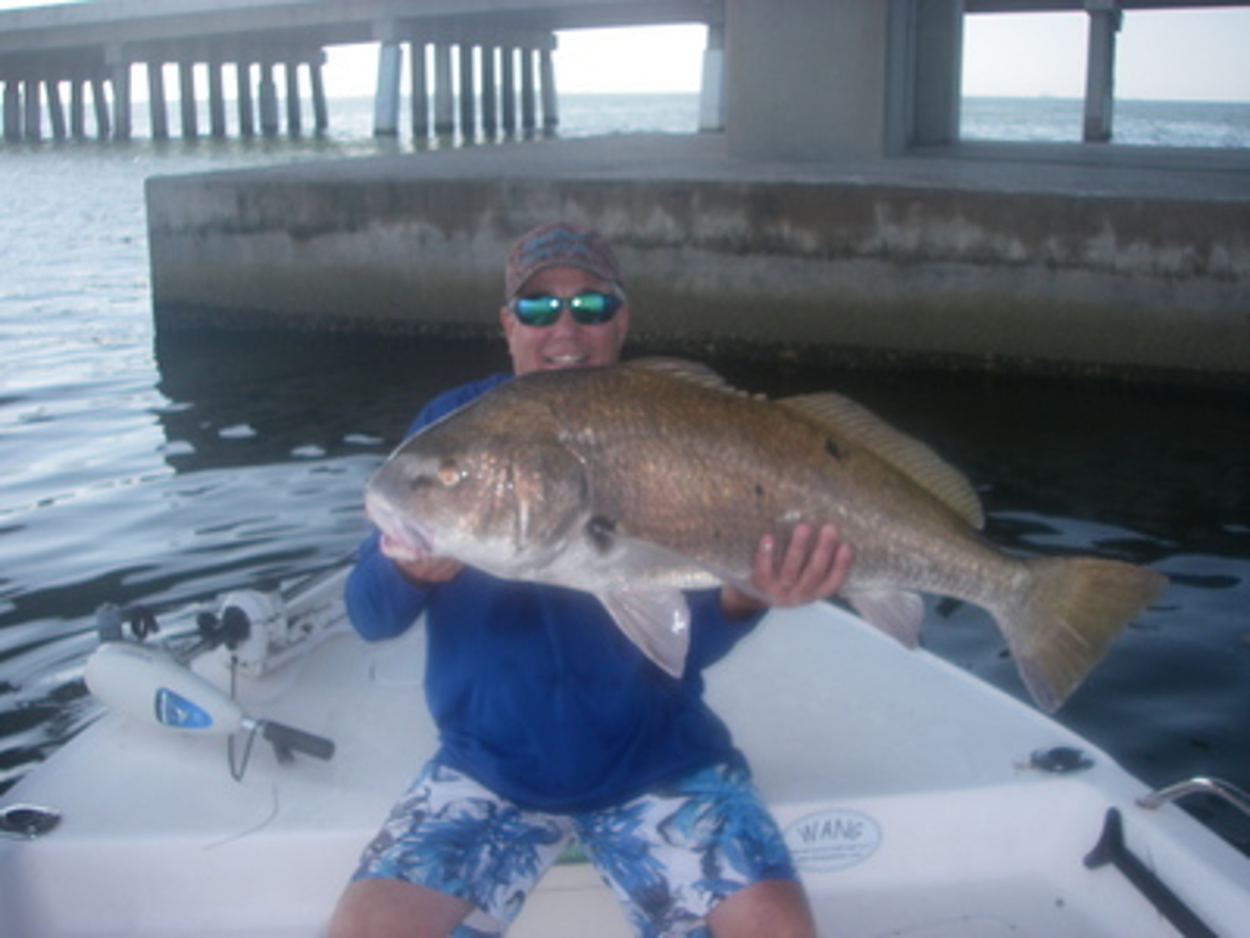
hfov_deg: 49.0
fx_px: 1372
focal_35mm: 38
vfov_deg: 37.7
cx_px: 625
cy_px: 469
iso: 64
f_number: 3.3
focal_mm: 6.3
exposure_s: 1/320
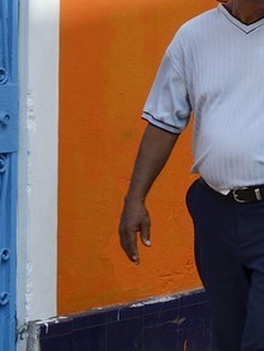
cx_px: 1014
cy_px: 53
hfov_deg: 6.3
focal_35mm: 200
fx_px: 2032
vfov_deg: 9.9
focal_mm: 36
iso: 200
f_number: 9
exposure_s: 1/250
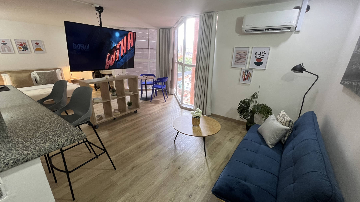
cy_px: 110
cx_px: 174
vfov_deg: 70.4
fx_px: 143
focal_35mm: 15
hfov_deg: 103.0
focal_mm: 1.57
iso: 250
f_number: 1.8
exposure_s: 1/120
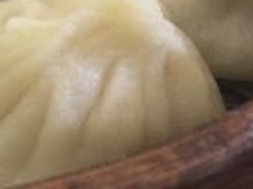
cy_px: -71
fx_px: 1109
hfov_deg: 11.8
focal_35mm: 152
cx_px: -230
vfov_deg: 9.5
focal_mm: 4.15
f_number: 2.2
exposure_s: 1/33
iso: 125
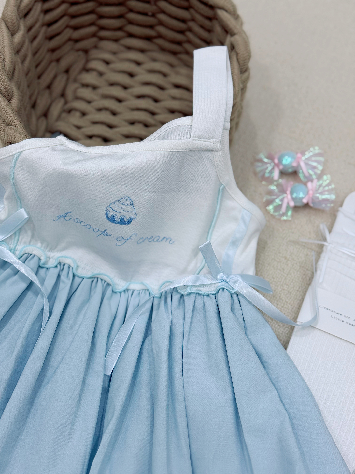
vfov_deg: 39.7
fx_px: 656
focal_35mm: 48
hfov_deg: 30.3
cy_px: 237
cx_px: 178
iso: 80
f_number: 1.78
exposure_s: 1/50
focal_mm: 6.76
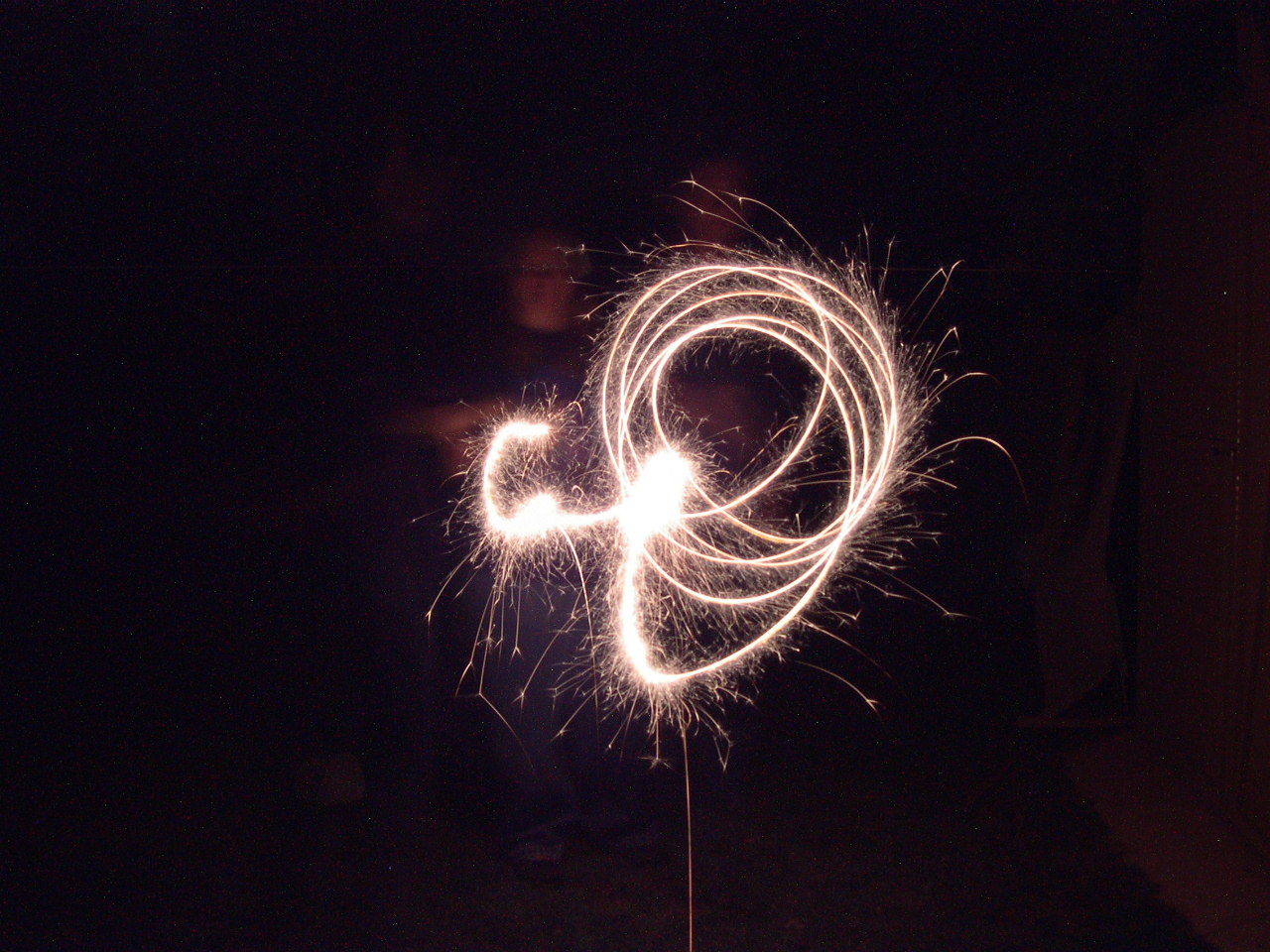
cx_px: 635
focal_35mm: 38
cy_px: 476
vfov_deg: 37.7
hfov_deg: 49.0
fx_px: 1394
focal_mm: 8
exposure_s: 8
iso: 100
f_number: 7.6
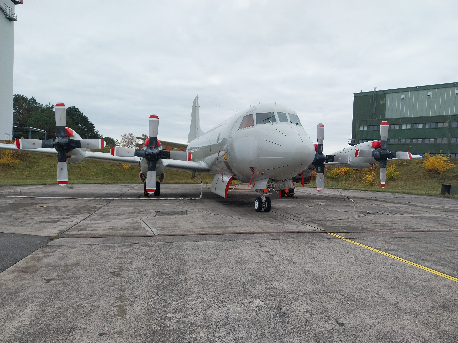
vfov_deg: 53.1
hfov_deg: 67.3
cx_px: 229
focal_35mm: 26
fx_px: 344
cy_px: 172
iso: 25
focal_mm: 4
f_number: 1.8
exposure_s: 1/203
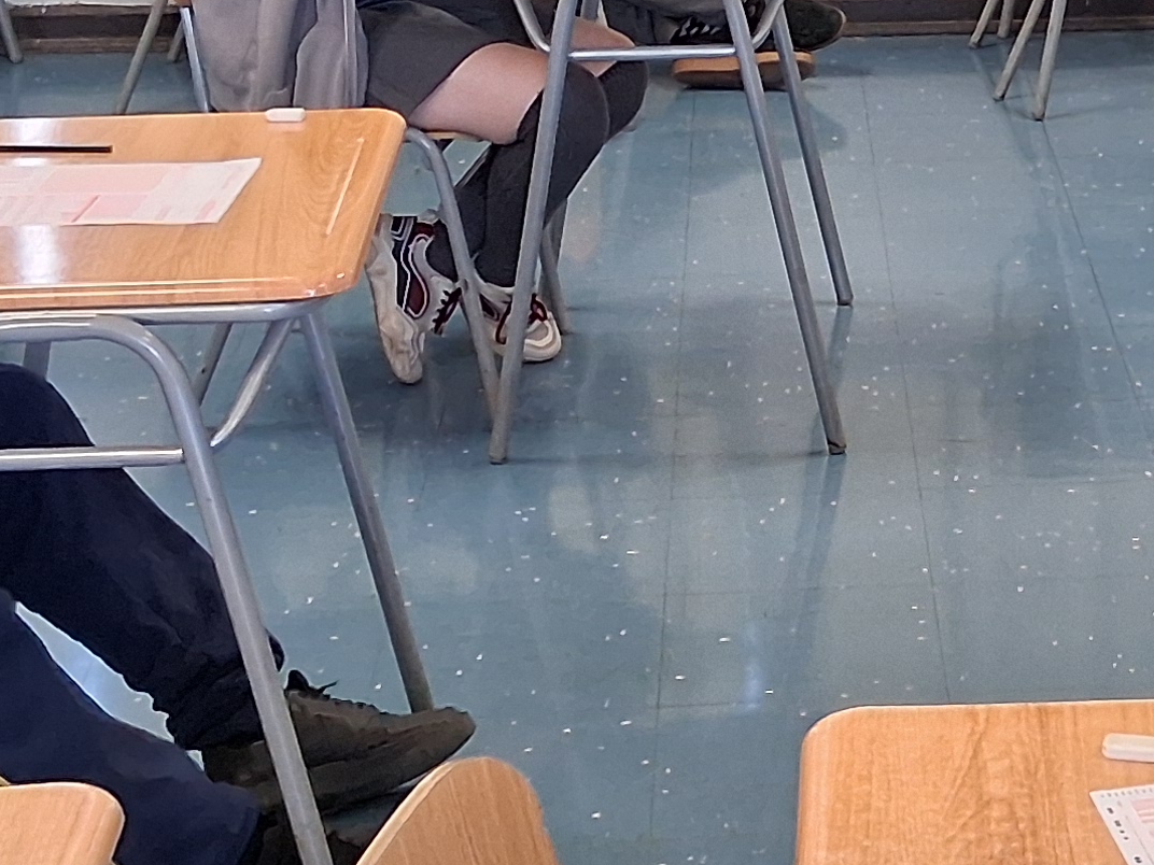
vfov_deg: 14.9
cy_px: 225
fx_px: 3300
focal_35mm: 99
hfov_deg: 19.4
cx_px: 1110
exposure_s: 1/120
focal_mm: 3.98
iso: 320
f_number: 1.8
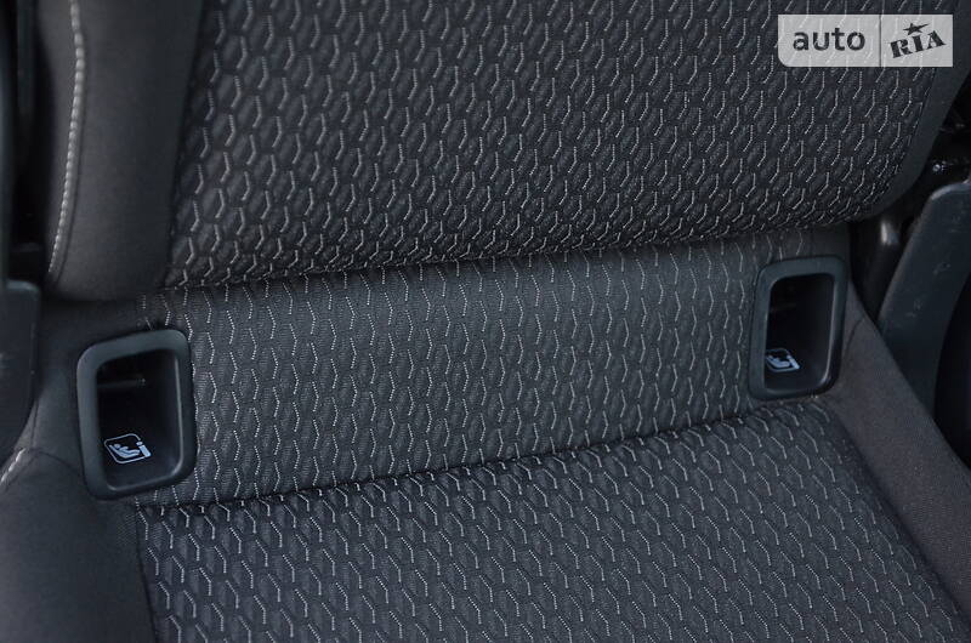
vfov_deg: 17.4
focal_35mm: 78
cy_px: 322
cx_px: 486
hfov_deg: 26.0
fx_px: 2100
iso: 1400
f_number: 5
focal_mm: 52
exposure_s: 1/30
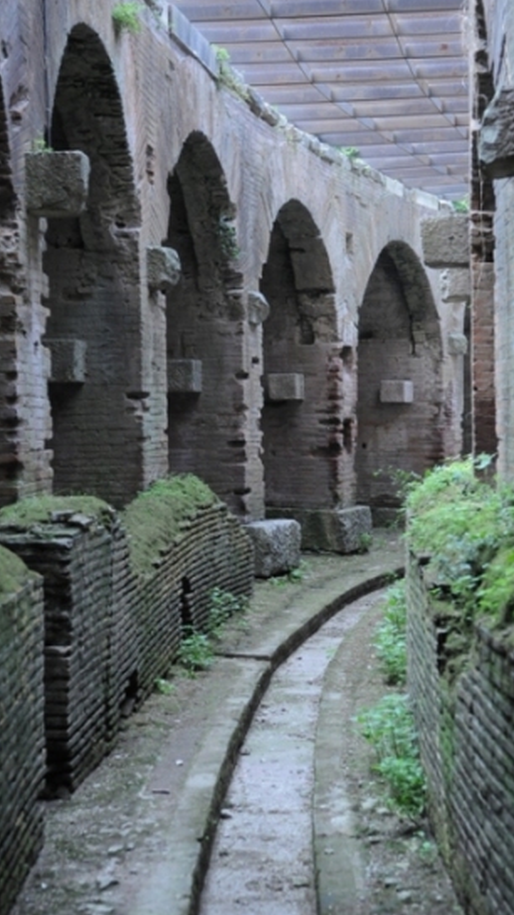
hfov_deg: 17.2
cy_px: 454
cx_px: 240
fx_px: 1696
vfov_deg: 30.2
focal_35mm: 70
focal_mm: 44
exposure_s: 1/160
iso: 800
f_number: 3.5
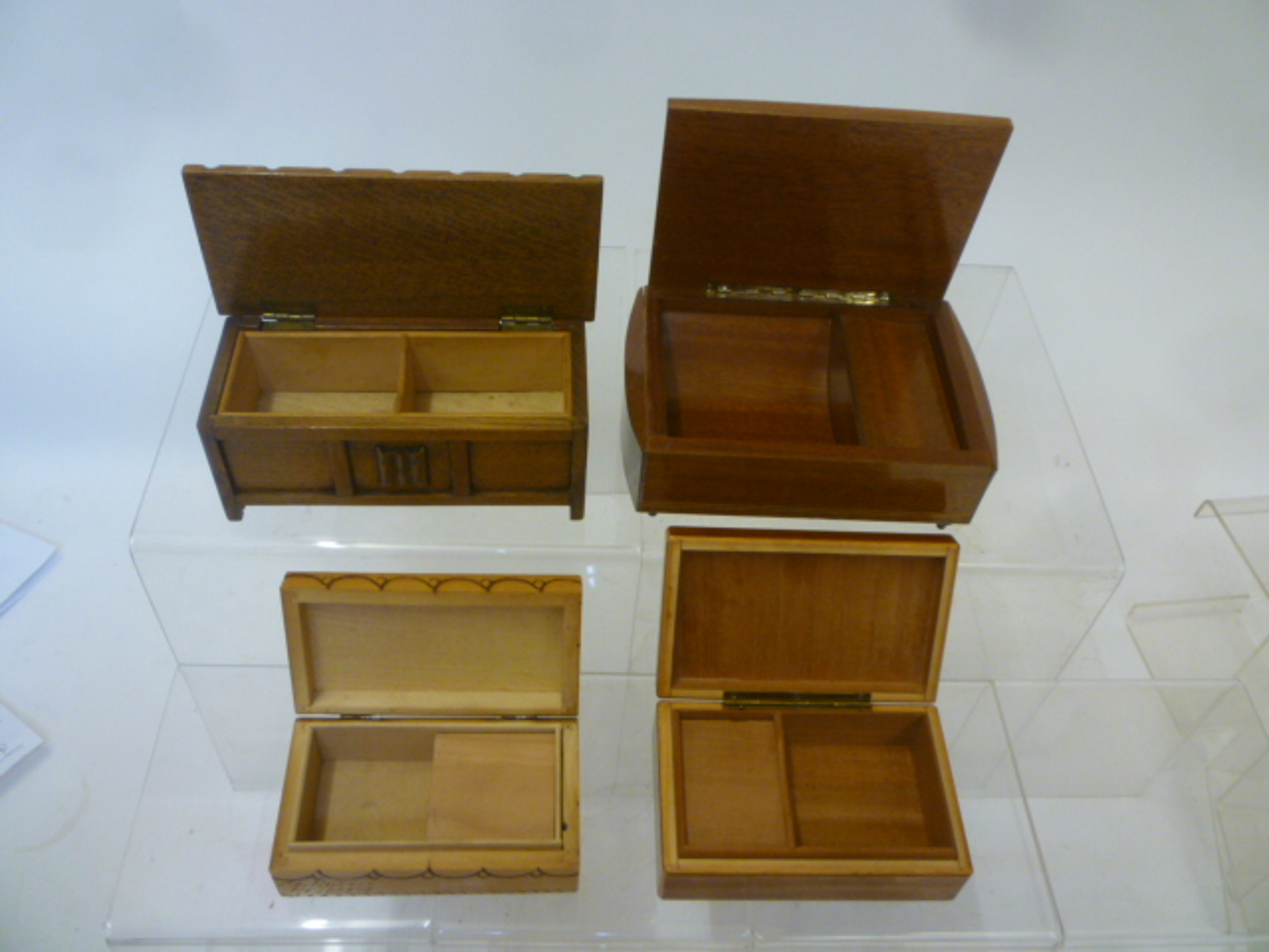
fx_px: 1063
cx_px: 634
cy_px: 476
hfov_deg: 61.7
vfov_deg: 48.2
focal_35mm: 29
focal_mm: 5.2
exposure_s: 1/30
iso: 250
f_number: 3.3
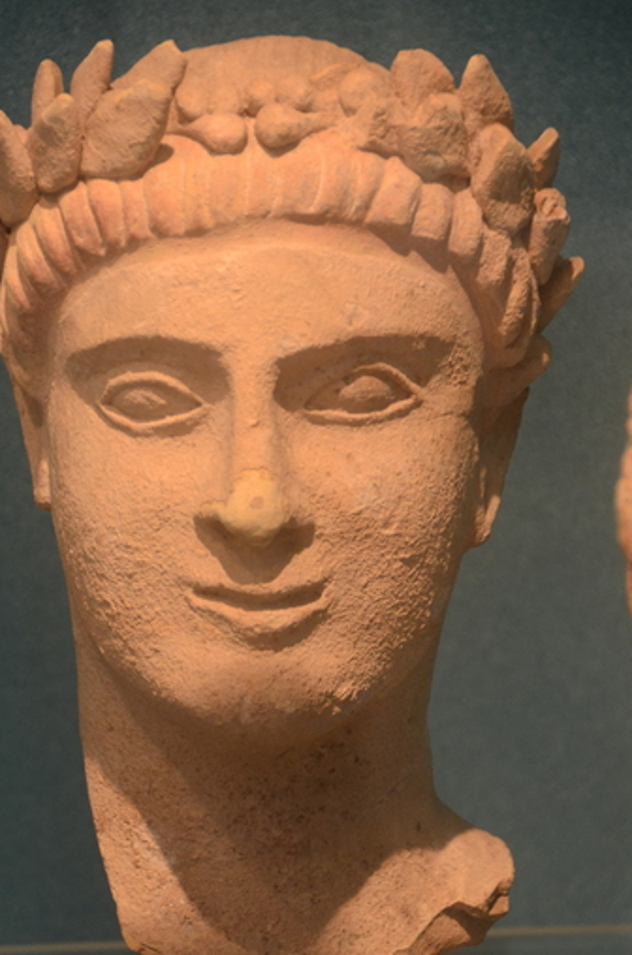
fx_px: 6751
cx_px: 254
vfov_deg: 8.1
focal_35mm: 255
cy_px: 583
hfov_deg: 5.4
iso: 1000
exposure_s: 1/60
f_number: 5.6
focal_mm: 130
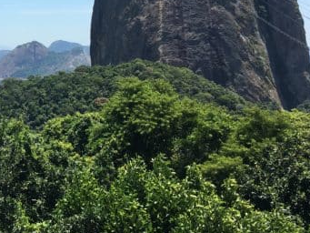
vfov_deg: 21.5
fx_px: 609
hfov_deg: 26.8
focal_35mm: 68
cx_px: -7
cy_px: 74
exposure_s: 1/1026
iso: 25
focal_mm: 4.15
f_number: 2.2
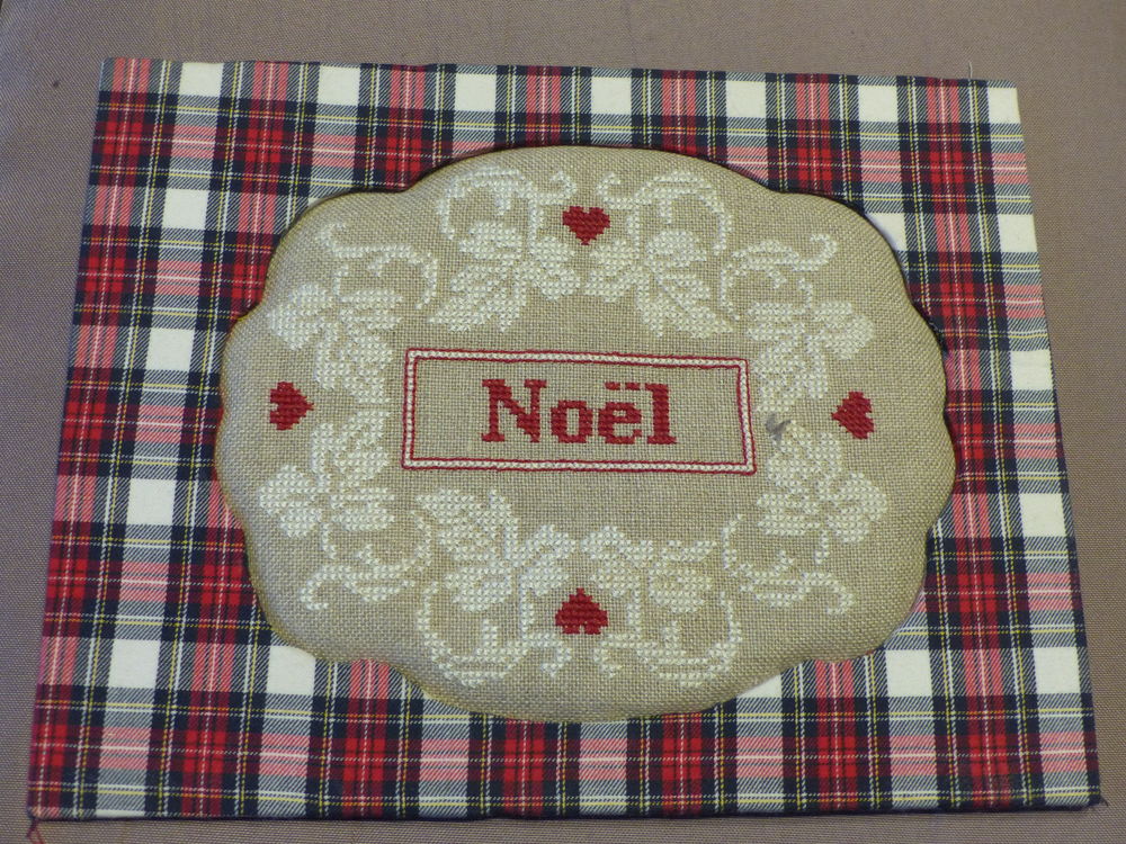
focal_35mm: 35
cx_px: 563
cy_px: 422
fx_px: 1138
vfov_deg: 40.7
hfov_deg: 52.6
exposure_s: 1/60
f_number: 2.8
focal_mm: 6.3
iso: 250
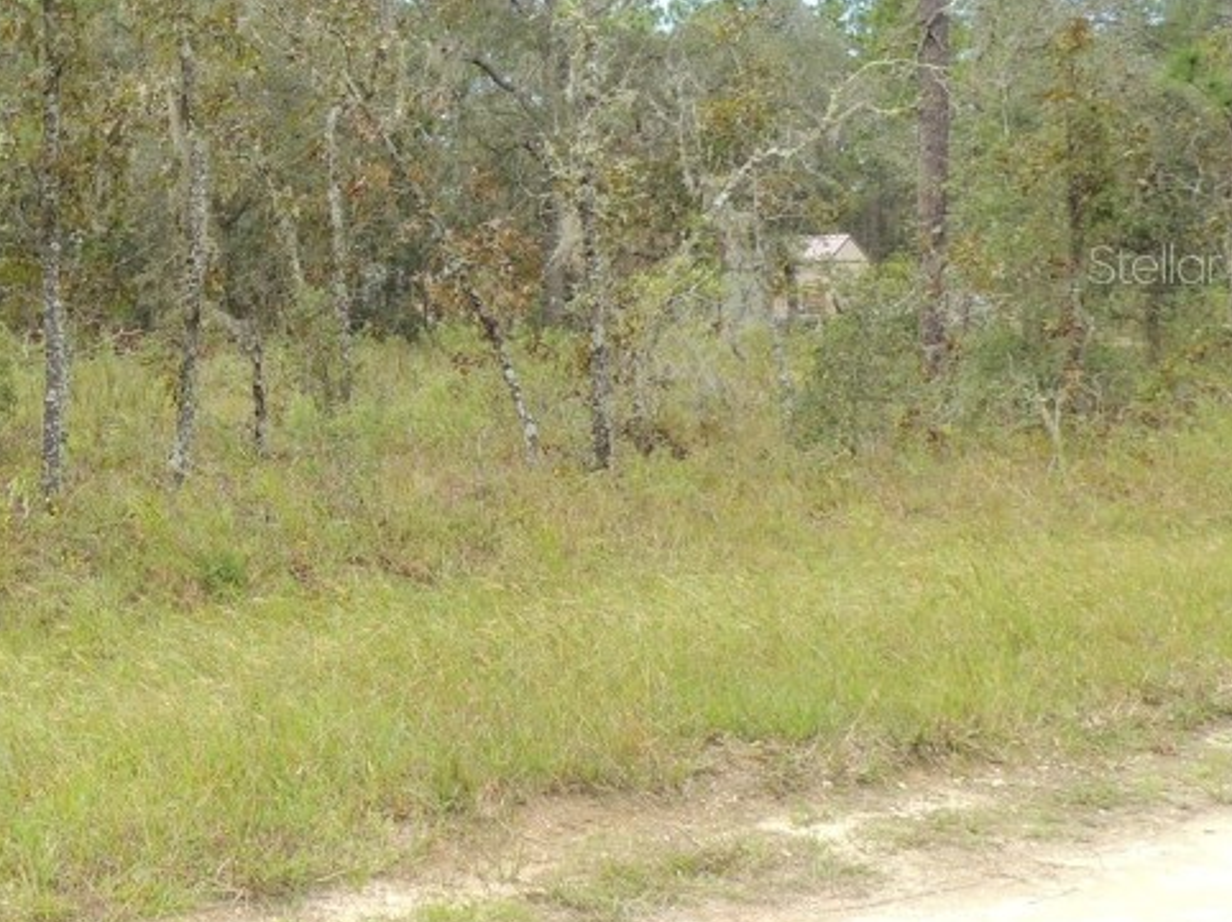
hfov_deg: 34.4
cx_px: 20
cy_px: 263
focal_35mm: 51
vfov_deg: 28.2
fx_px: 1814
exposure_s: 1/250
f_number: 3
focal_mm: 4.3
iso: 100
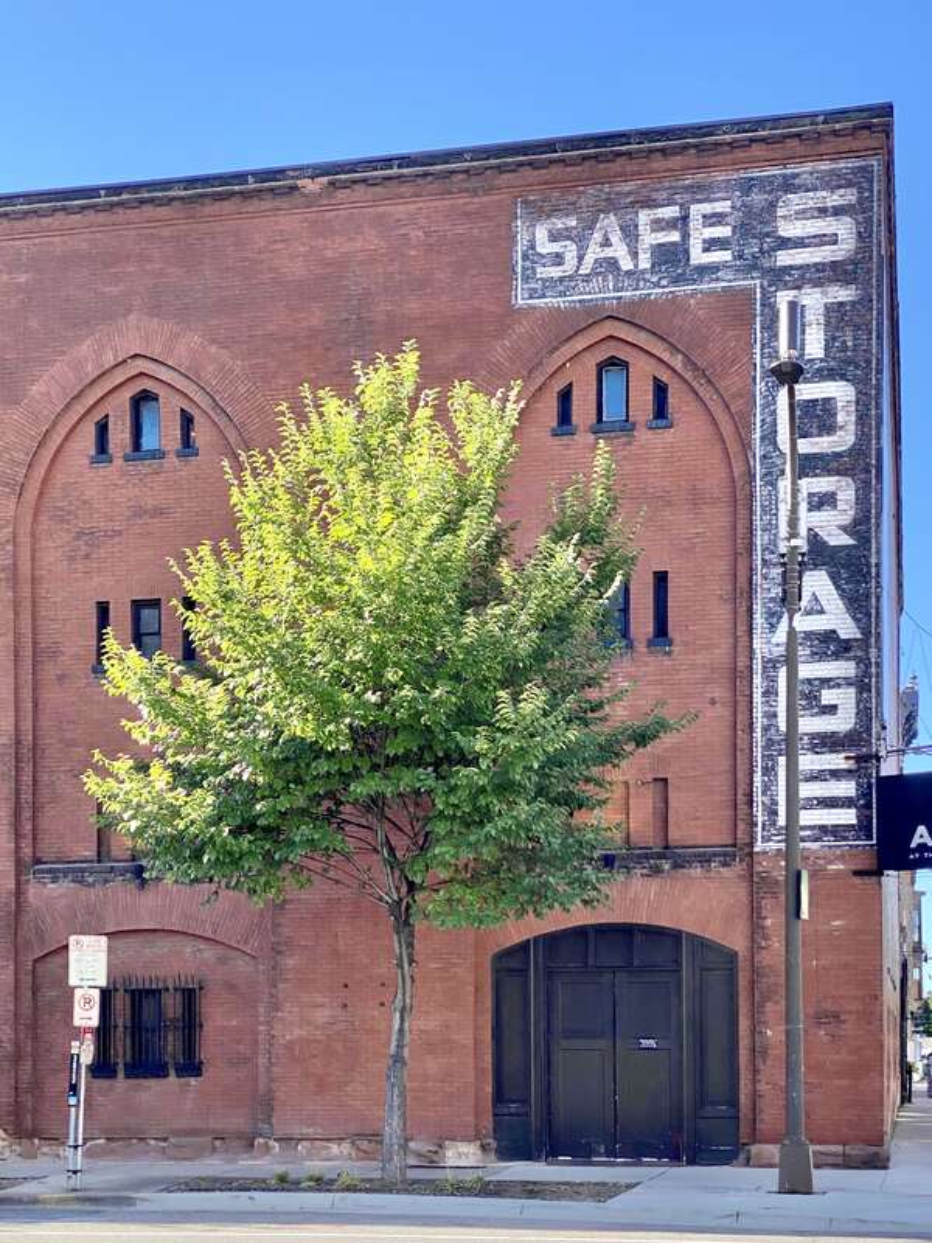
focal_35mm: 52
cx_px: 466
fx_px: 1867
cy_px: 622
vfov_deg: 36.8
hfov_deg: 28.0
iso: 20
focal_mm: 6
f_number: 2
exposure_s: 1/666
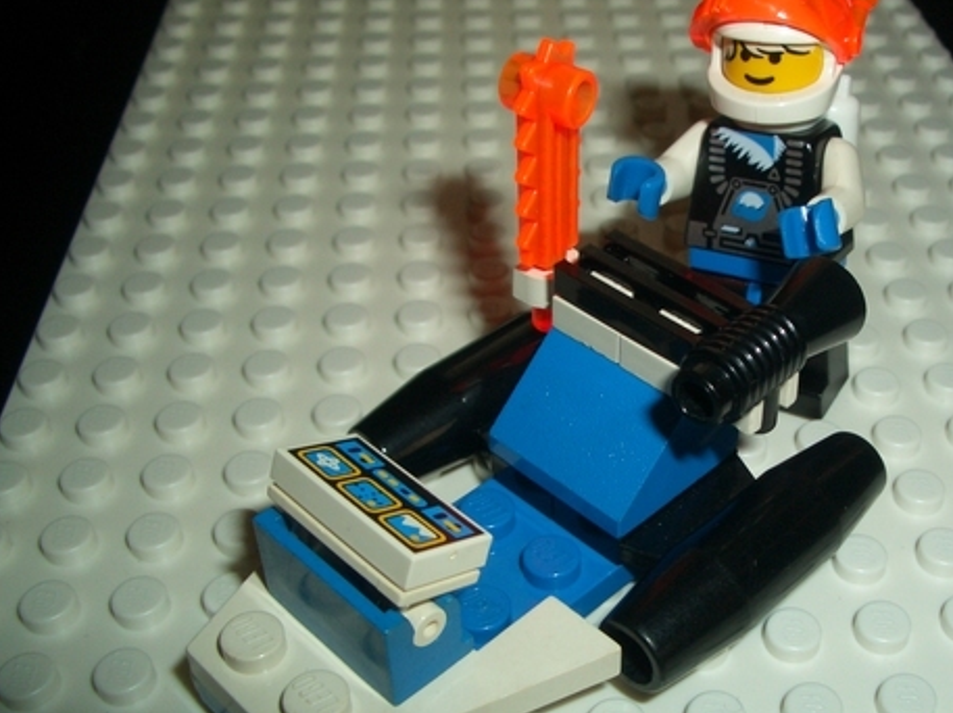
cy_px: 407
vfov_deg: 31.4
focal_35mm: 46
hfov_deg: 40.9
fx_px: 1265
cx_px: 603
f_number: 4.3
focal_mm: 5.8
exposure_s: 1/60
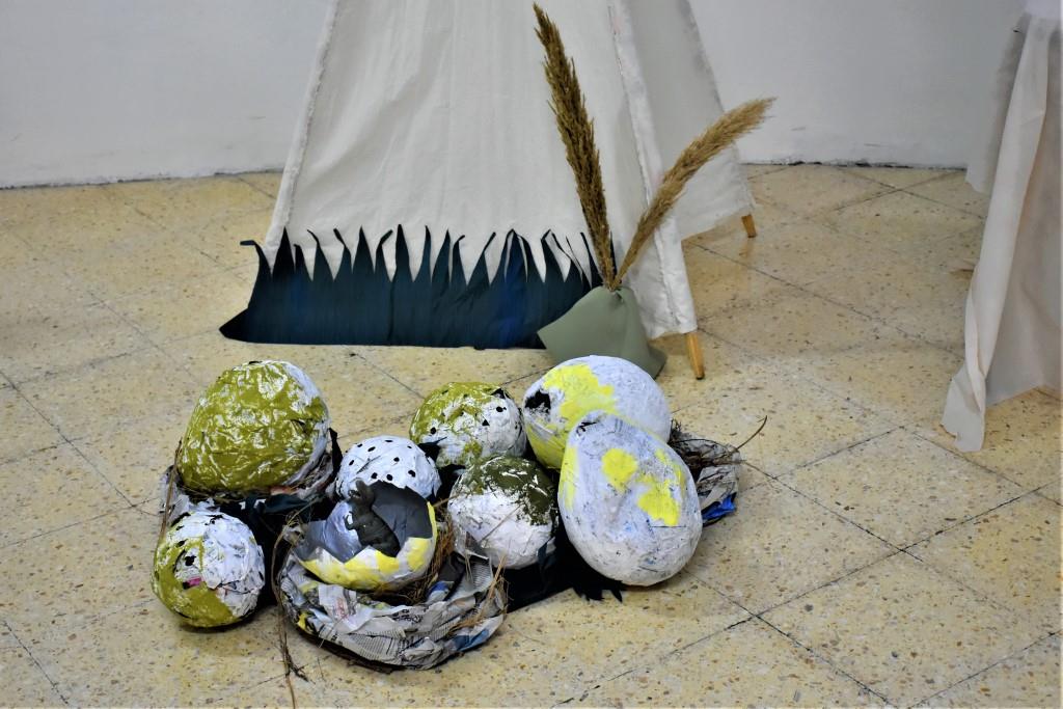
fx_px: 1550
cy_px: 354
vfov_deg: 25.8
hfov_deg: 37.8
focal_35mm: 52
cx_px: 532
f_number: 5
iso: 1600
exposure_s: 1/100
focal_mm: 35
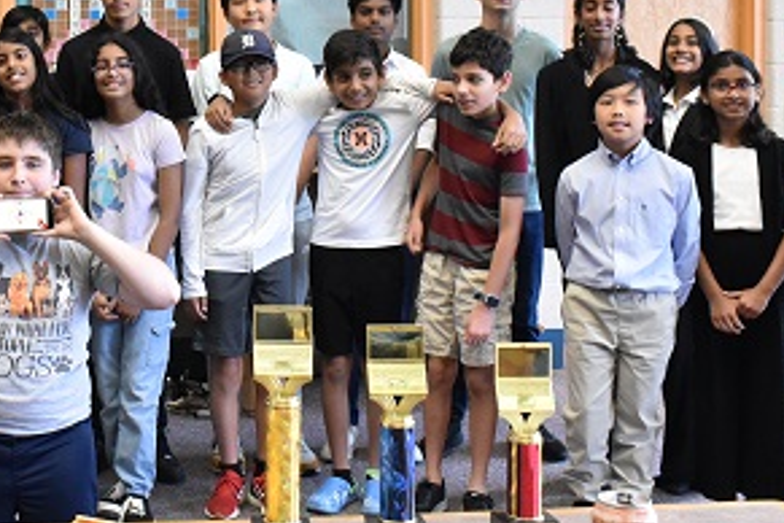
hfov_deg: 30.0
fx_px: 1416
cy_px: 67
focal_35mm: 65
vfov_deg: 20.5
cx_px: 124
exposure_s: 1/30
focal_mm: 21
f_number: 8
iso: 3200
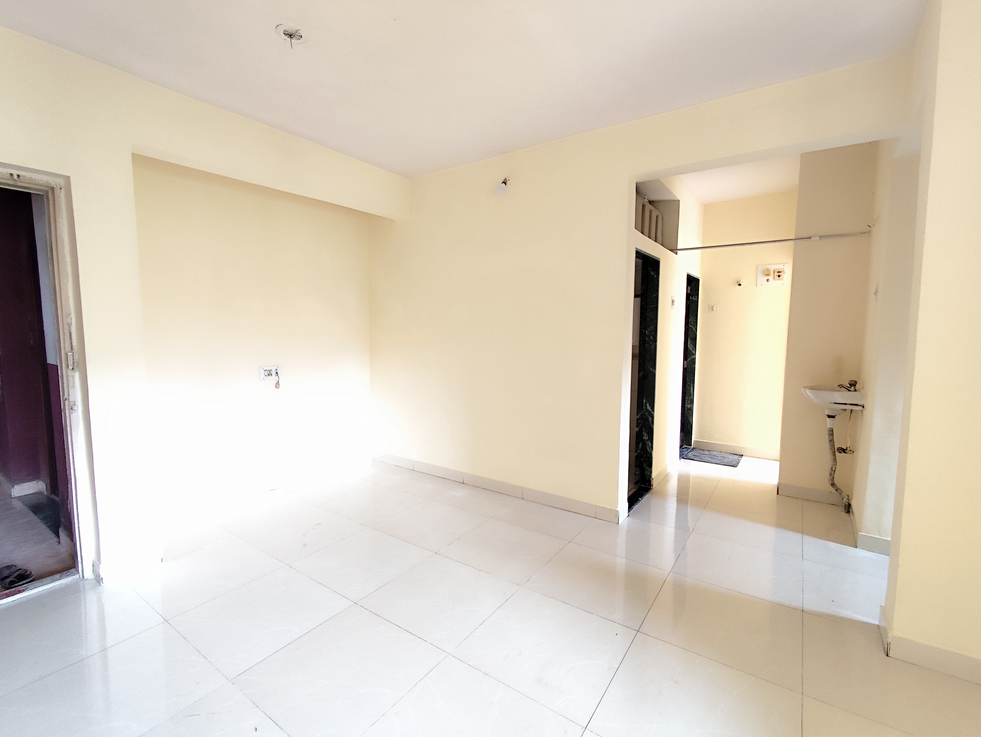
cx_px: 490
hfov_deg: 94.5
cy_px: 368
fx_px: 454
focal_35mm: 16
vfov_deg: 78.2
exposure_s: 1/50
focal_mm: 1.65
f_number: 2.2
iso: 250
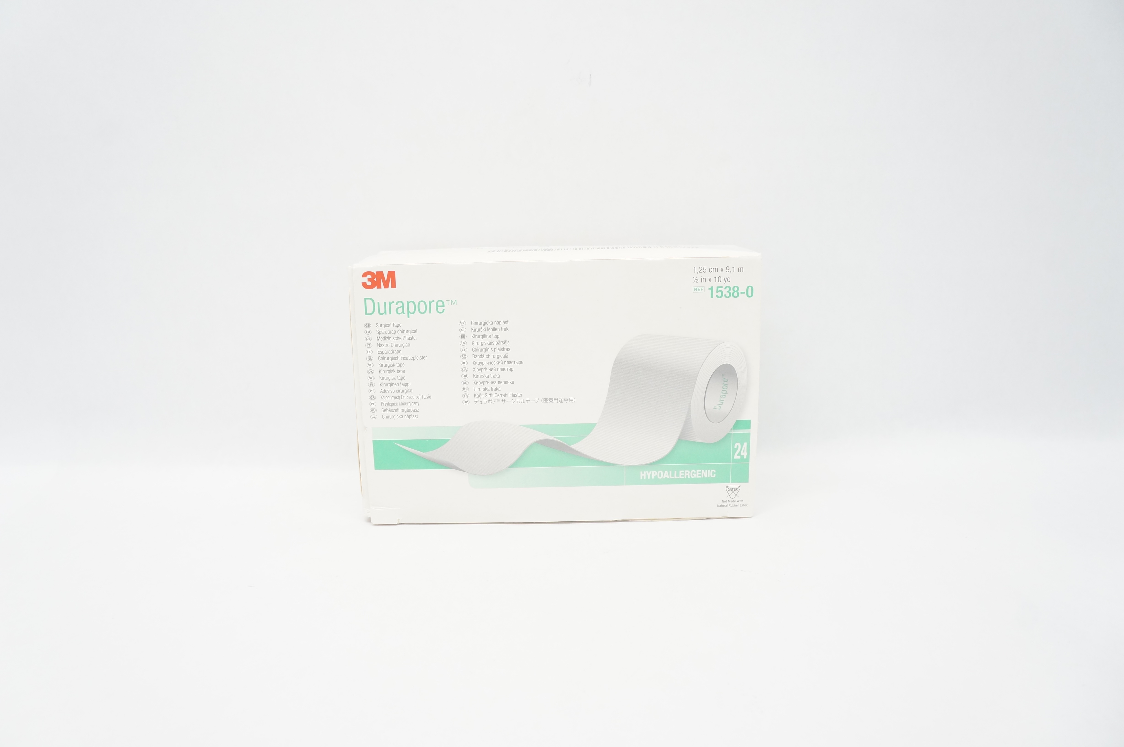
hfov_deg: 67.4
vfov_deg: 47.8
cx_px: 562
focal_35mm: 27
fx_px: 842
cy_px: 374
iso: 800
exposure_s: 1/50
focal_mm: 18
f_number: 6.3
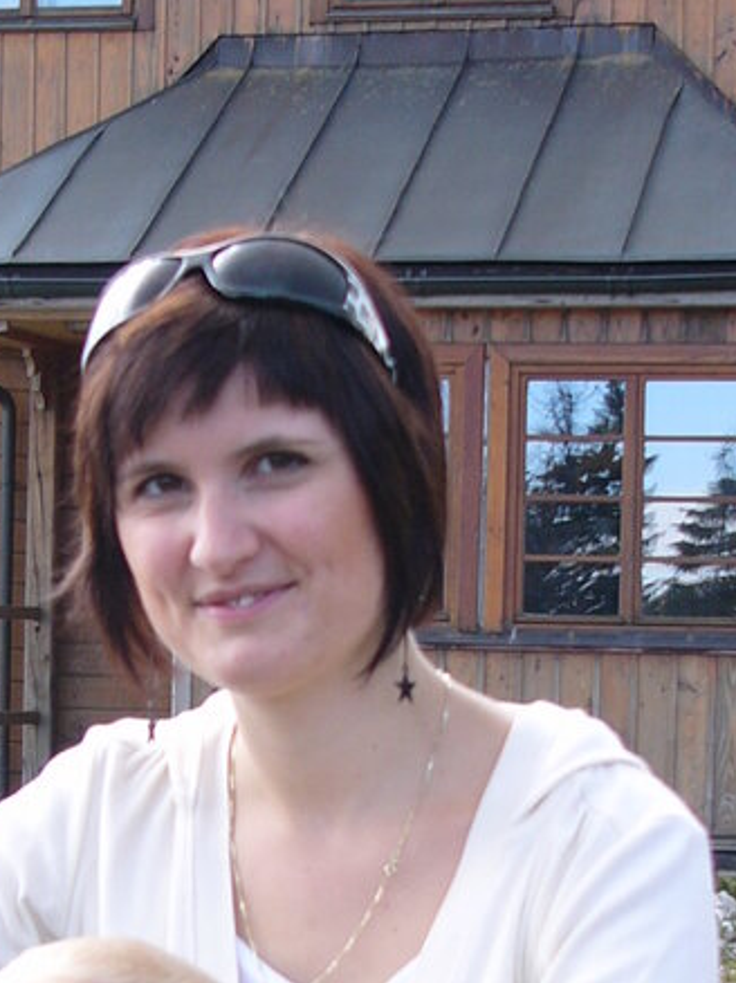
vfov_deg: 14.3
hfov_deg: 10.8
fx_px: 3888
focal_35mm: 137
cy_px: 824
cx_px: 222
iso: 50
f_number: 3.3
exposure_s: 1/100
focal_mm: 8.3
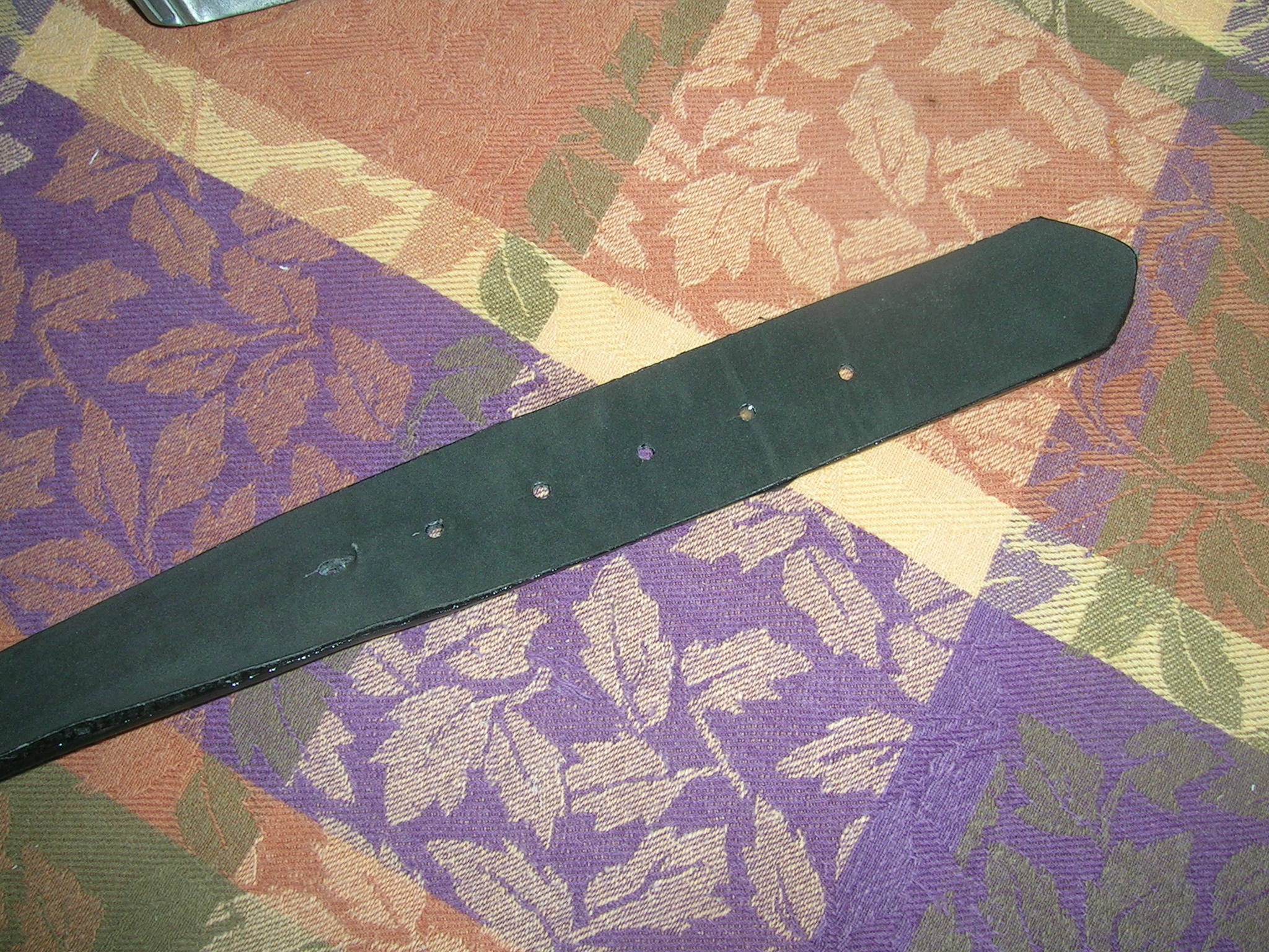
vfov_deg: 40.7
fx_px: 1283
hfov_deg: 52.6
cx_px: 634
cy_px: 476
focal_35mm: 35
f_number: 4.8
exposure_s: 1/60.1
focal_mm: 5.4
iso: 50
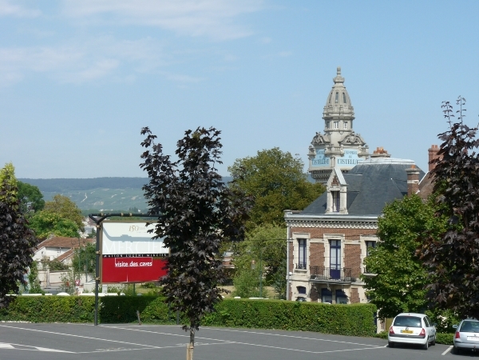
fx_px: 1121
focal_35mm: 81
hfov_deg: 24.1
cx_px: 240
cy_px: 180
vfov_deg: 18.2
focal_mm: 14.4
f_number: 6.3
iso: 100
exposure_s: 1/400
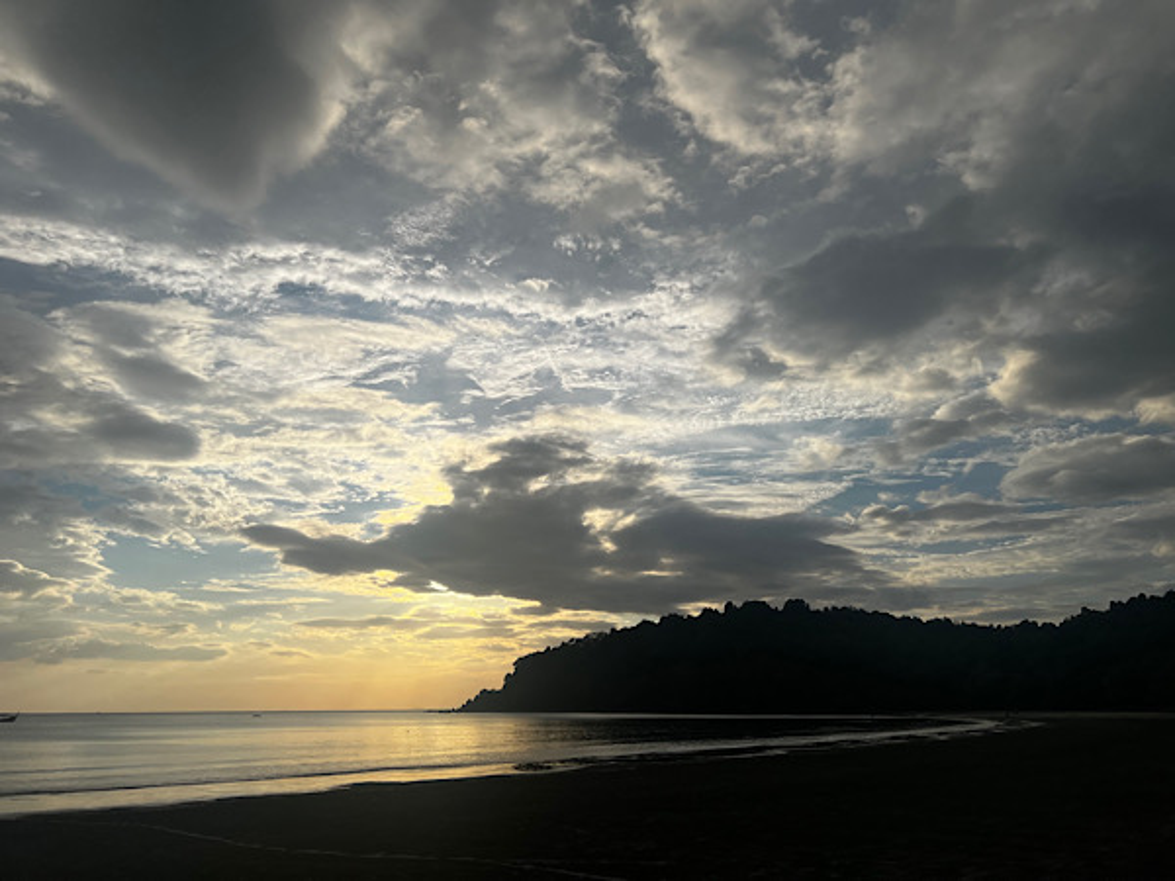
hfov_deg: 67.3
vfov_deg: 53.1
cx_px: 588
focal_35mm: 26
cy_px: 440
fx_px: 883
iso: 50
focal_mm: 5.7
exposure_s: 1/14286
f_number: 1.5
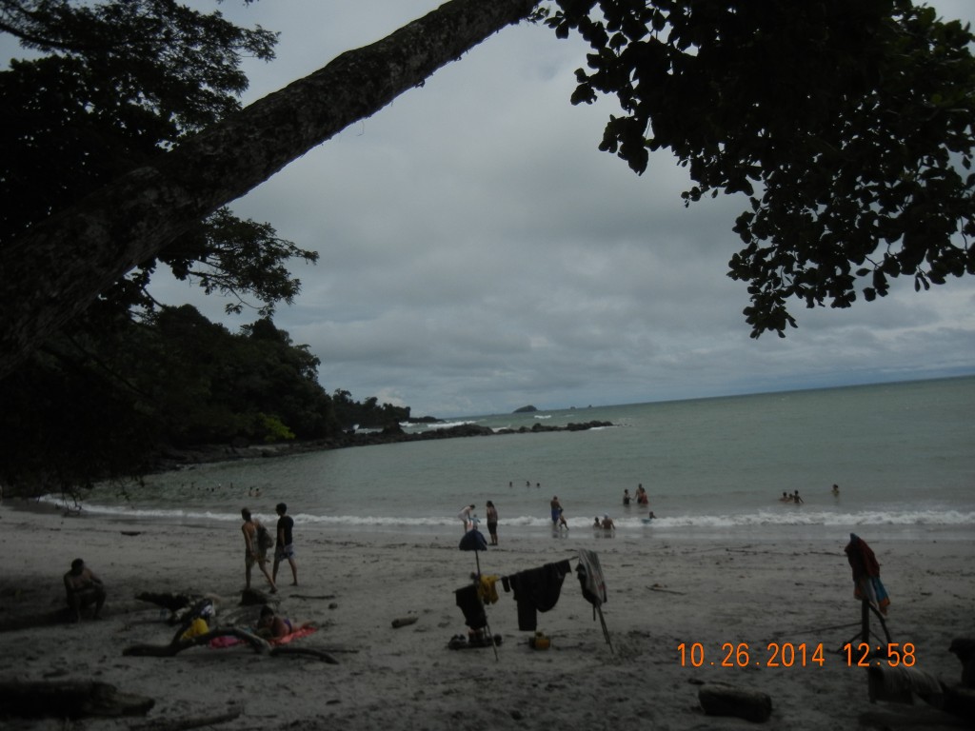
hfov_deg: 60.0
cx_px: 488
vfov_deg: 46.8
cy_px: 366
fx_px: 845
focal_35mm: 30
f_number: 7
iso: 160
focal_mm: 5.4
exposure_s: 1/1658
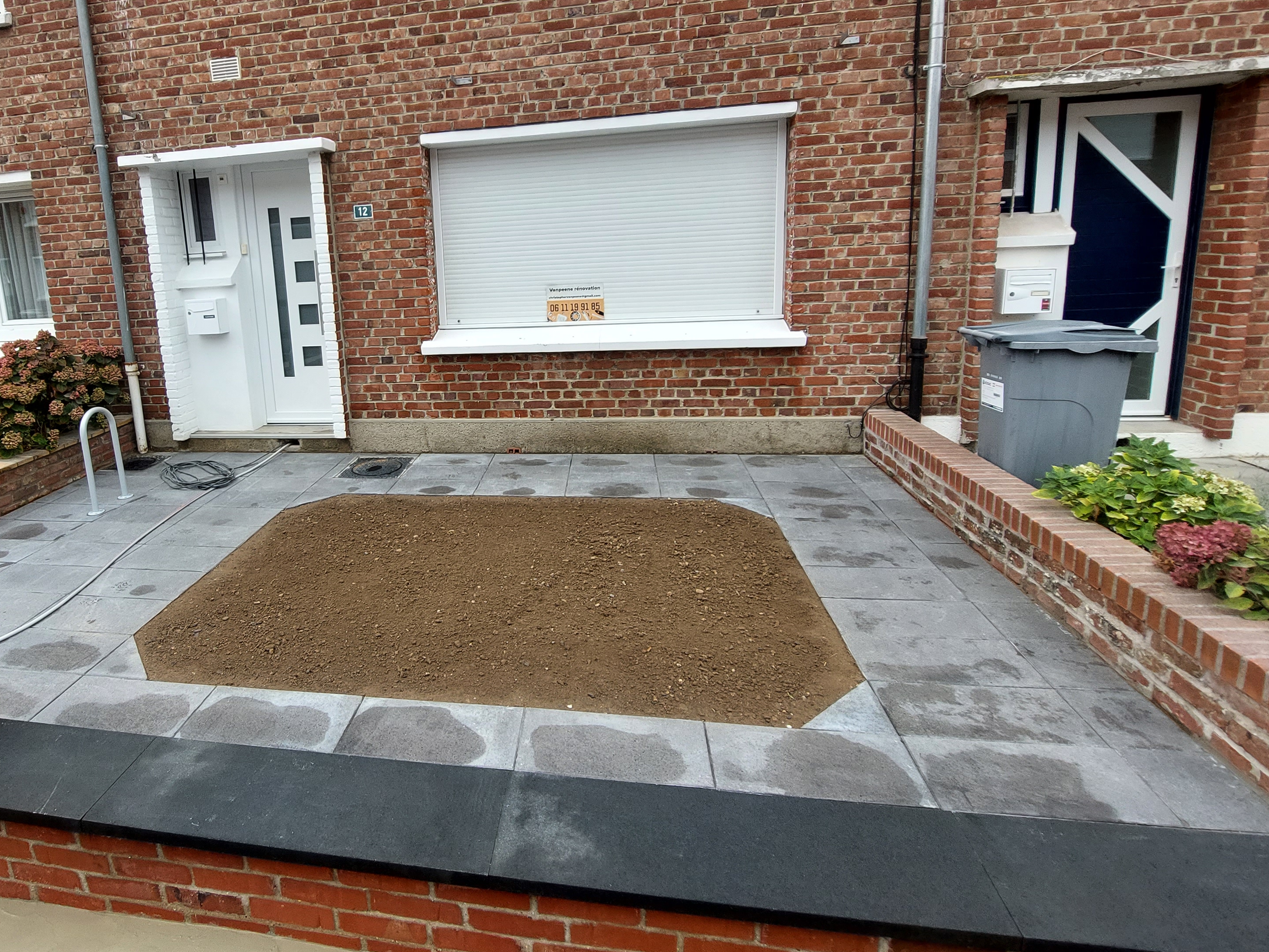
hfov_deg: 85.9
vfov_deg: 71.0
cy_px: 389
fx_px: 660
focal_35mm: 18
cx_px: 472
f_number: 2.2
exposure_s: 1/385
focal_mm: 1.74
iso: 50
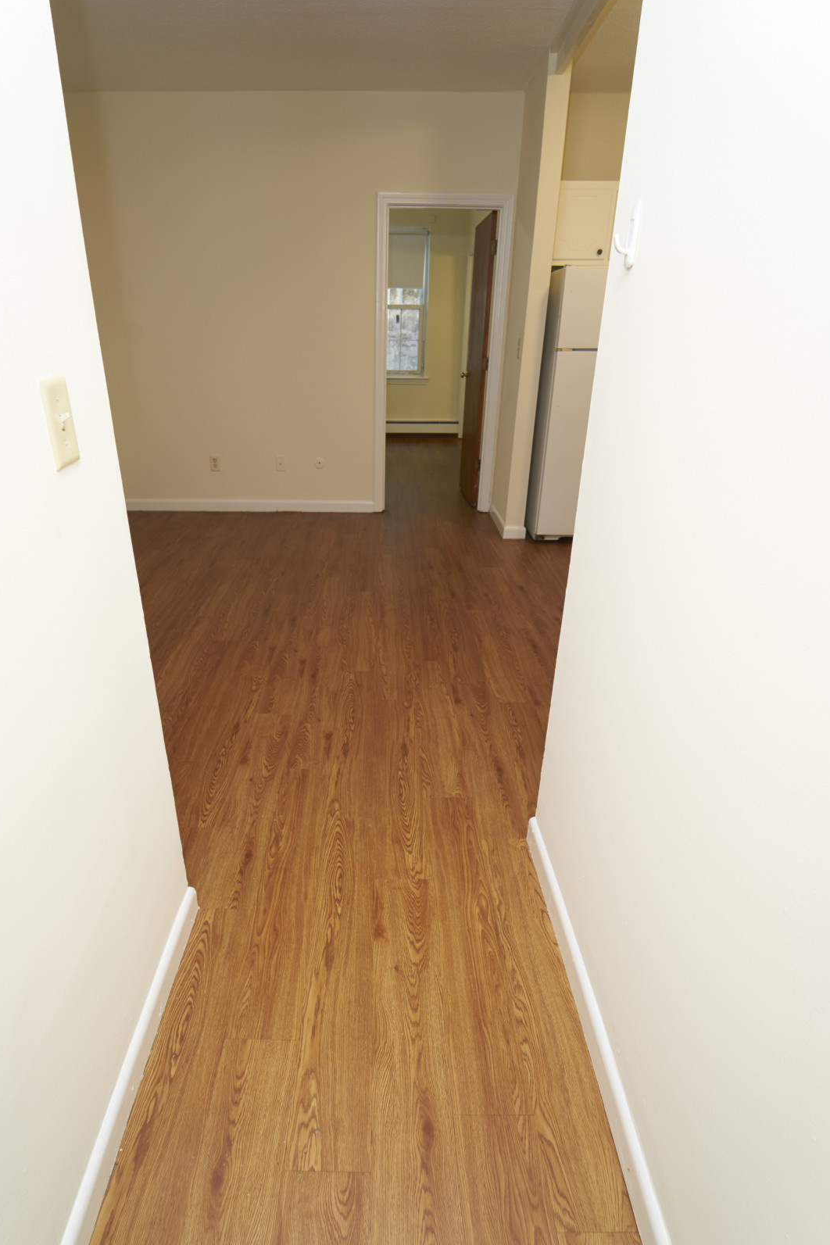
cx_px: 374
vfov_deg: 90.0
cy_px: 645
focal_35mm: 18
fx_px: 622
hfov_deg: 67.2
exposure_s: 1/8
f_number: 7.1
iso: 250
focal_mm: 14
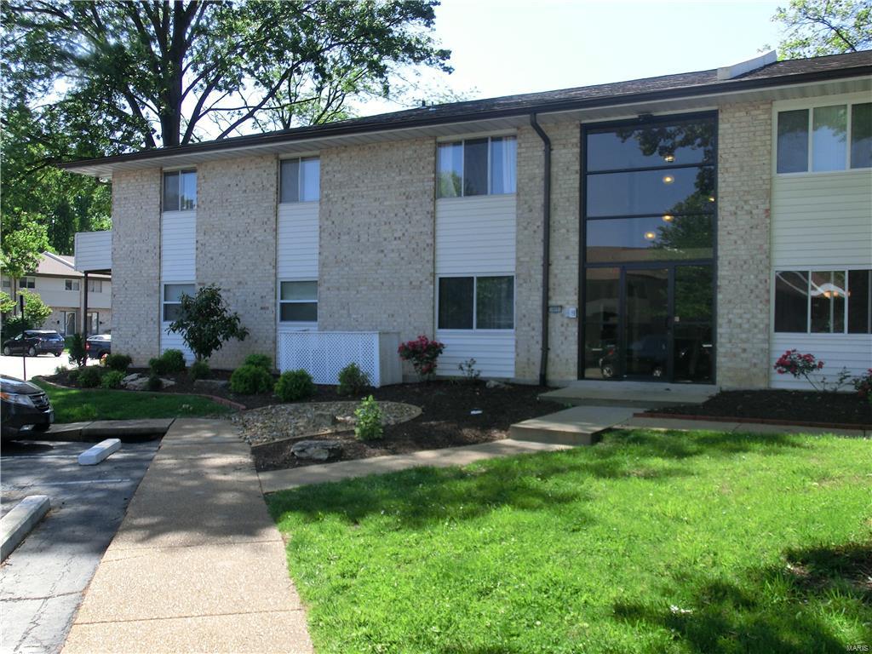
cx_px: 436
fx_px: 932
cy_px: 327
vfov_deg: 38.7
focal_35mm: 37
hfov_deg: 50.1
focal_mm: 6.61
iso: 100
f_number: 3.9
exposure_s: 1/500
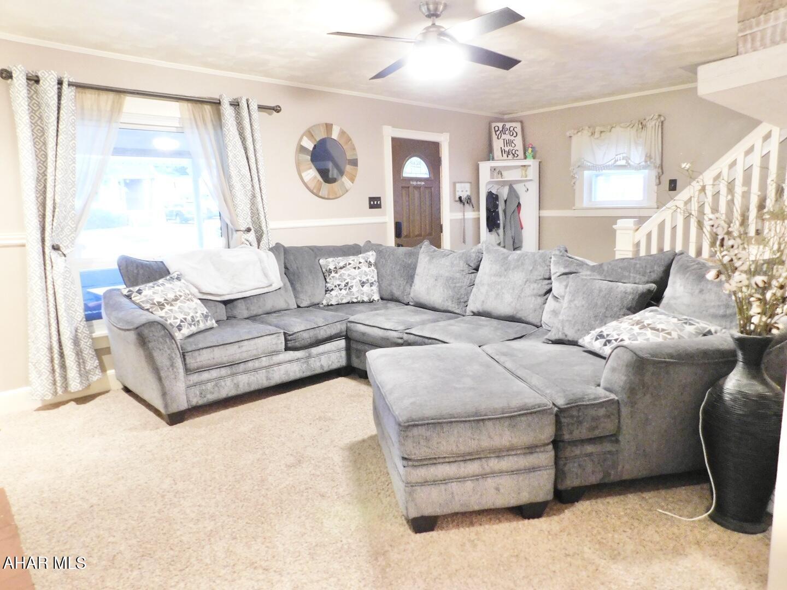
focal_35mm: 23
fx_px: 523
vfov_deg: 58.9
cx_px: 394
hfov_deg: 73.9
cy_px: 295
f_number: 3
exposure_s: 1/4
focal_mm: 4
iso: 400
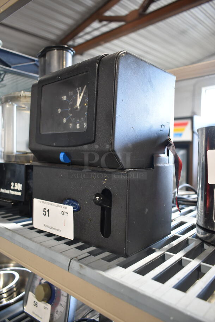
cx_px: 108
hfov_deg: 48.0
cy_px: 161
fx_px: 241
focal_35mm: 27
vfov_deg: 67.3
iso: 800
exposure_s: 1/30
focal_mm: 18
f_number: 3.5
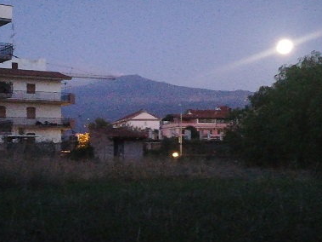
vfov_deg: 21.0
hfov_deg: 27.7
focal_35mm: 70
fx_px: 651
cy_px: 114
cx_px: 121
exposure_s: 1/14.3
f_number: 2.2
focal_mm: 3.83
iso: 3200
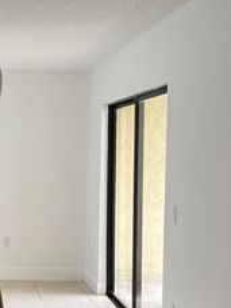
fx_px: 676
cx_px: -51
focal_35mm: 76
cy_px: 179
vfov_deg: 25.6
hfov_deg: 18.3
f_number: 1.6
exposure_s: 1/120
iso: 64
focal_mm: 5.1
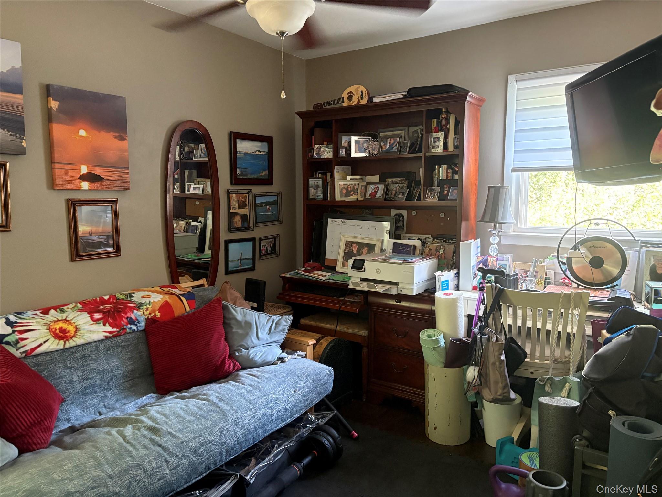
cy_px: 248
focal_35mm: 26
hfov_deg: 67.3
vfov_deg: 53.1
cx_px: 331
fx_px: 497
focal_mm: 5.96
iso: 640
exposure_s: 1/40
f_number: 1.6
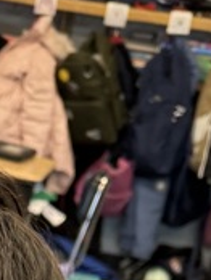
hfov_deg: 10.1
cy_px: 809
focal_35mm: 141
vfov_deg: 10.5
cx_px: -130
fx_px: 1143
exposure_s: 1/60
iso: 200
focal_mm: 6.76
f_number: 1.78
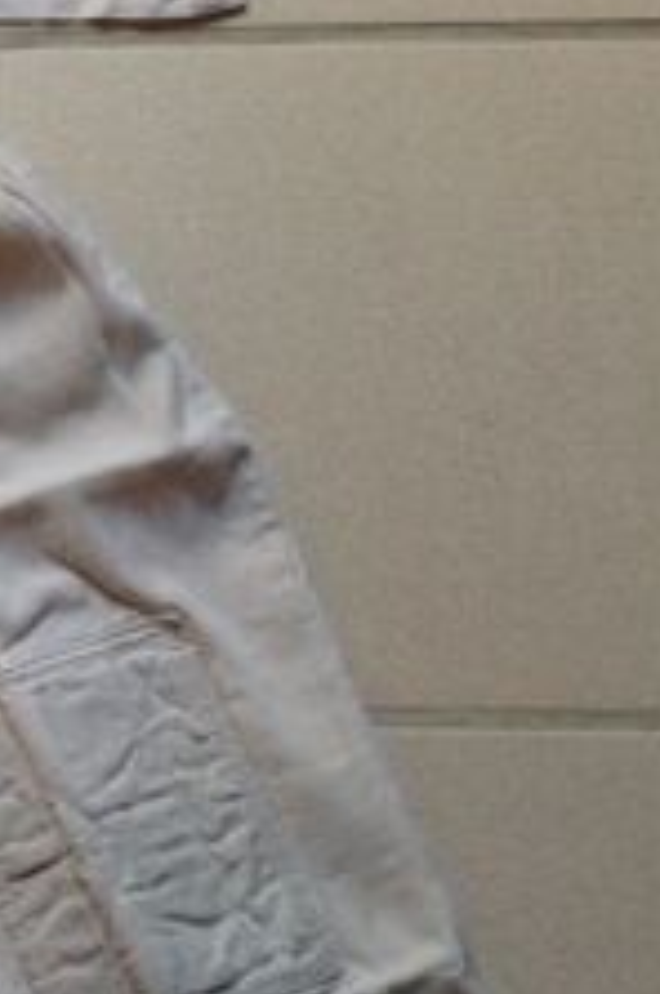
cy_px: 238
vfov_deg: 19.3
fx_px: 2896
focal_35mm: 105
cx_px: -361
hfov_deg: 12.3
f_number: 2.4
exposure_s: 1/60
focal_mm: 4.28
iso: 64
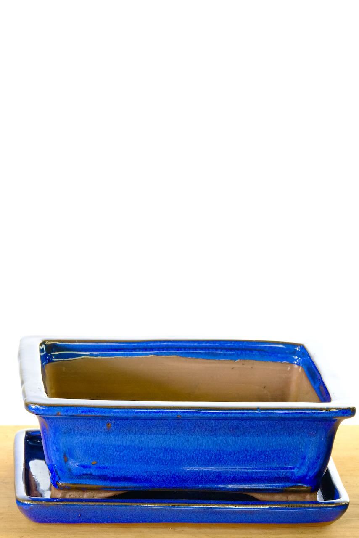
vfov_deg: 14.3
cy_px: 269
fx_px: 2138
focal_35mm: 143
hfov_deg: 9.6
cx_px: 180
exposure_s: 1/8
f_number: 13
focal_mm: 95
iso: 2500
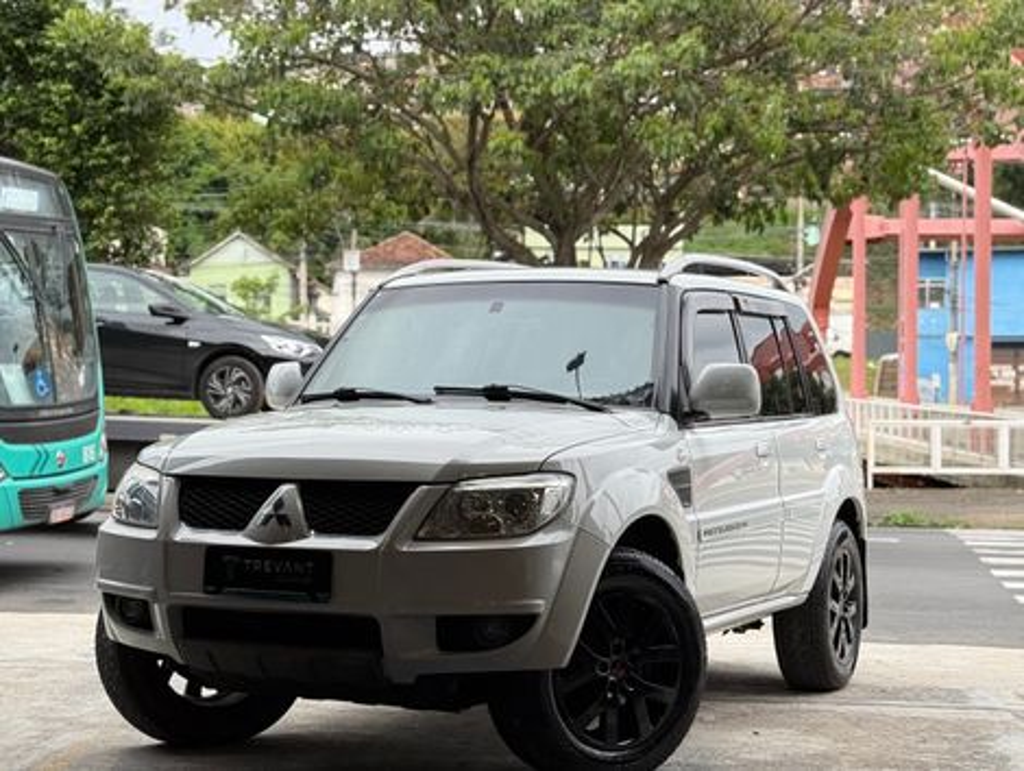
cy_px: 386
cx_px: 512
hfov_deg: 39.6
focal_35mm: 48
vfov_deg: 30.3
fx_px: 1422
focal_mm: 6.76
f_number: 1.78
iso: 64
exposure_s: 1/819
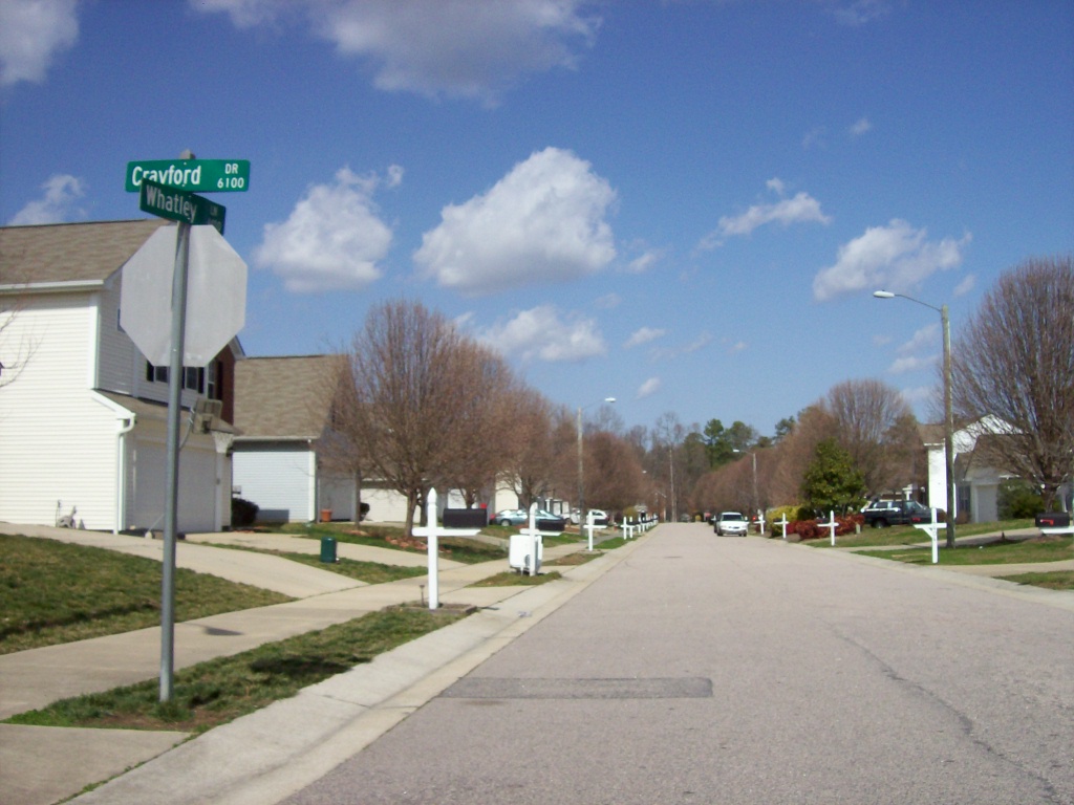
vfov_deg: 39.7
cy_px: 402
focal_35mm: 36
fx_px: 1117
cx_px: 537
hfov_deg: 51.4
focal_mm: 6
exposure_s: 1/1340
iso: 80
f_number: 4.8
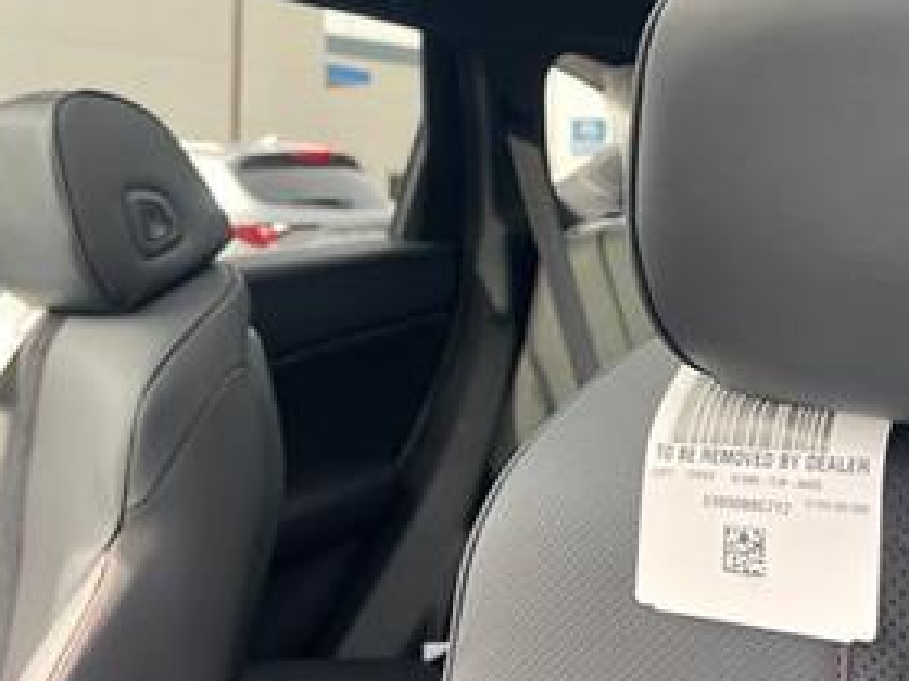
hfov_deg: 40.4
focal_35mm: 47
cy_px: 94
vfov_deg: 29.8
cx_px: 420
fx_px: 1234
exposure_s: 1/121
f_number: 1.6
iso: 125
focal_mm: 5.1
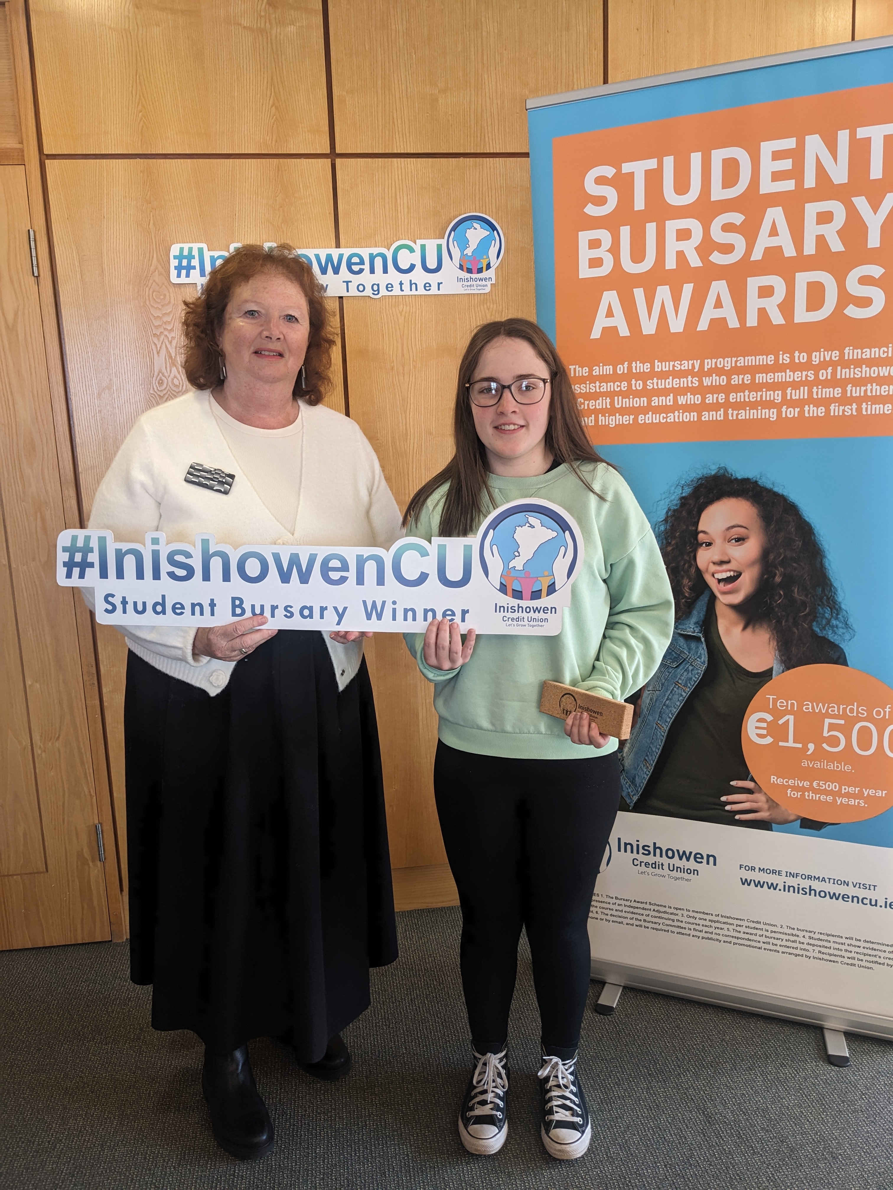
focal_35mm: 27
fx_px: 929
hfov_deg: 51.4
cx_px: 446
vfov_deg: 65.3
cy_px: 595
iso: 69
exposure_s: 1/49.9
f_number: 1.73
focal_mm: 4.38
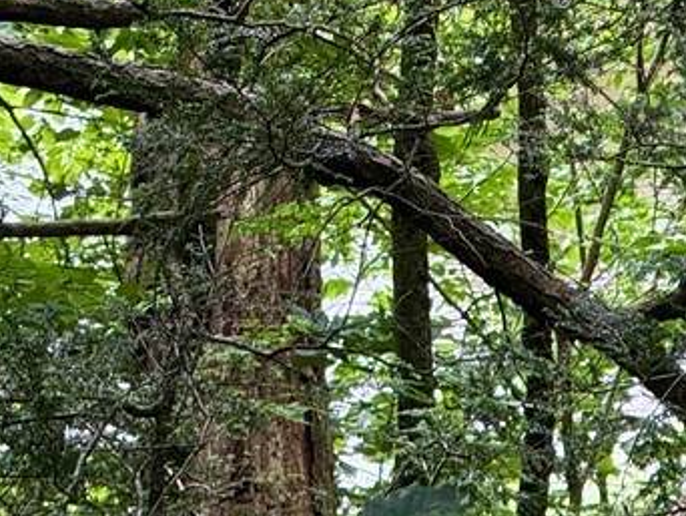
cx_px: 784
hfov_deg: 5.5
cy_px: -189
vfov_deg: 4.1
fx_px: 7119
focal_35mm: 359
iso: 100
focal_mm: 15.66
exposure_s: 1/99
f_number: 2.8
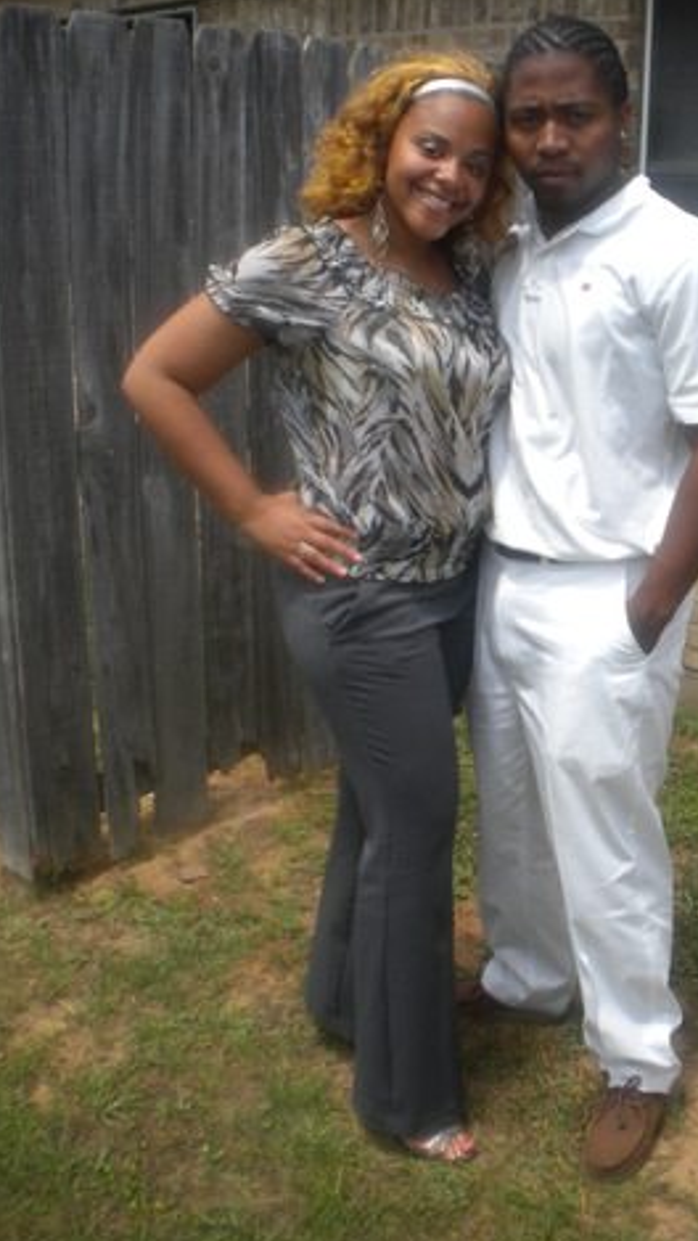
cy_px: 622
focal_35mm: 39
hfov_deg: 30.2
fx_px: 1283
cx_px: 463
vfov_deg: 51.6
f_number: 4.6
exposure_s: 1/435
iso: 80
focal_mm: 6.3
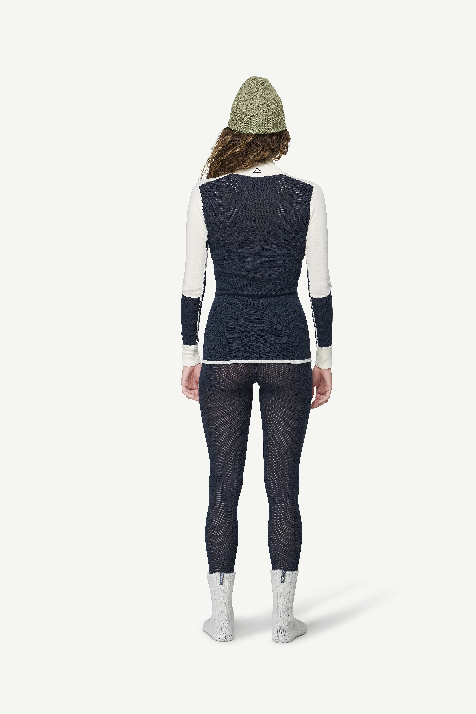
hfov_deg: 18.7
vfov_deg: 27.7
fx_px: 1448
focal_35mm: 73
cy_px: 357
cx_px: 238
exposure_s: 1/50
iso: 100
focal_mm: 73
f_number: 5.6
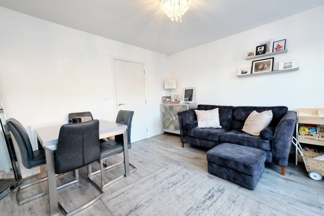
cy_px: 108
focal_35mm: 15
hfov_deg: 100.4
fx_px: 135
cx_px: 162
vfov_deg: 77.3
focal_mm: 10
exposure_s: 1/180
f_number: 5.6
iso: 4000
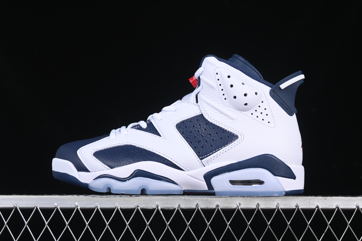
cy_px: 120
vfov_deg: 18.2
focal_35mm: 75
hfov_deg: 27.0
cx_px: 181
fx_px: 754
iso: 160
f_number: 8
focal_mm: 50
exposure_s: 1/80
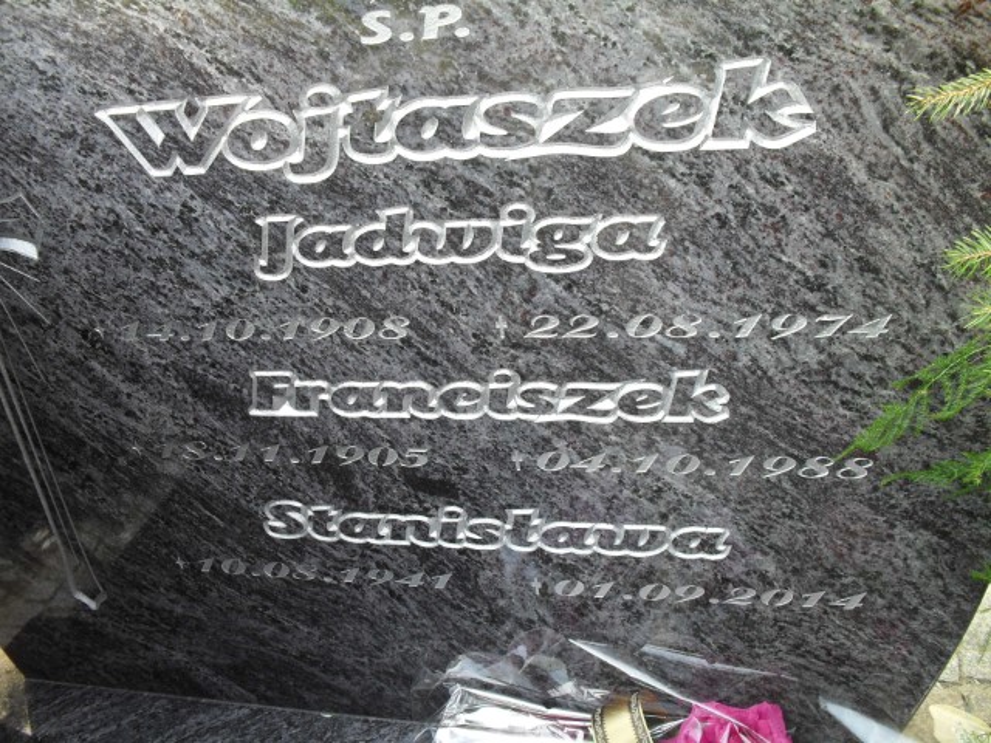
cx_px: 496
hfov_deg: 52.6
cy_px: 372
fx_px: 1002
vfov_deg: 40.7
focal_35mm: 35
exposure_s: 1/125
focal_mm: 6.3
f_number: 3.2
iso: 100
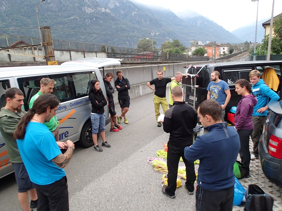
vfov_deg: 54.9
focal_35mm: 25
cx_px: 141
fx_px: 204
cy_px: 106
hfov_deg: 69.4
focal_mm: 4.5
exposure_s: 1/320
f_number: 2.8
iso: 400
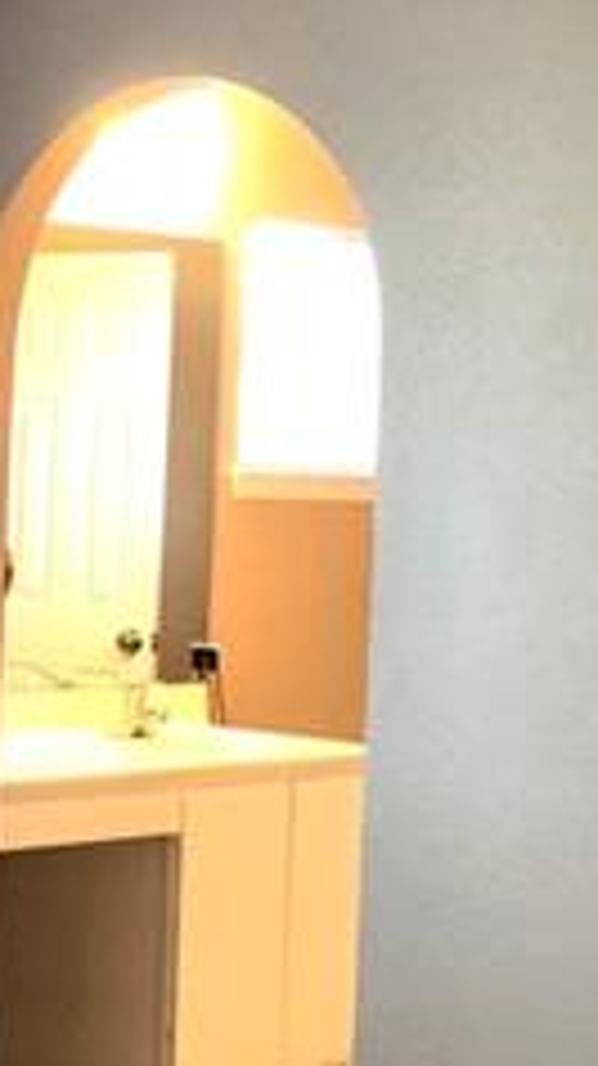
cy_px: 571
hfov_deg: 11.7
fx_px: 2796
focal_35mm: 99
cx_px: -265
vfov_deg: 21.6
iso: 40
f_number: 1.8
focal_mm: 3.99
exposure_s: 1/15
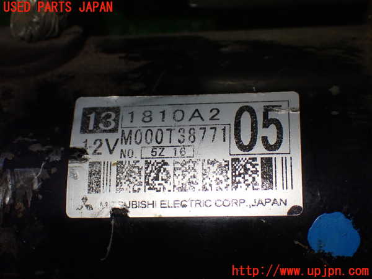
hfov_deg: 29.0
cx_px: 186
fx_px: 720
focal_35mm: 67
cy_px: 140
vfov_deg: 21.9
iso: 800
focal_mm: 11.88
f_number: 3.8
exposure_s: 1/250
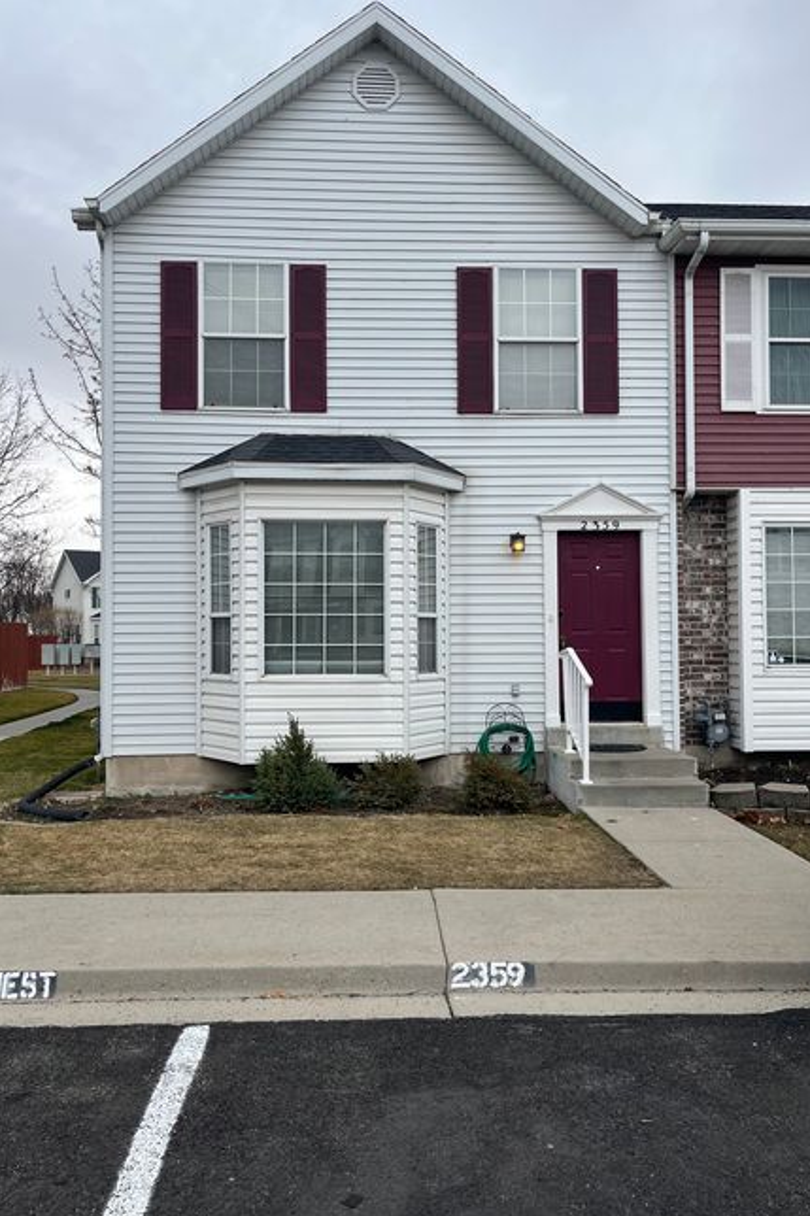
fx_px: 945
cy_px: 598
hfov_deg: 46.4
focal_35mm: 28
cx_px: 395
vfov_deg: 65.5
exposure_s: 1/1372
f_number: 1.6
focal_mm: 5.1
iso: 50
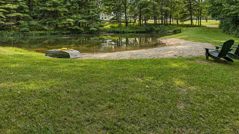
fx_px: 139
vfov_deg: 49.1
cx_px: 112
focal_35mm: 22
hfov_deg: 81.1
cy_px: 31
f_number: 8
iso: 250
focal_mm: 16
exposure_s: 1/250
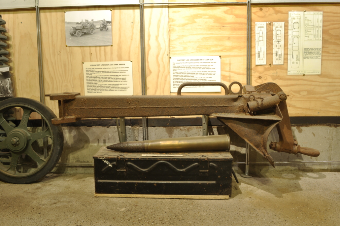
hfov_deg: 57.3
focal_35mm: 33
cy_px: 113
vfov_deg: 39.9
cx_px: 170
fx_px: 311
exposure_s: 10
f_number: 16
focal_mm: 22
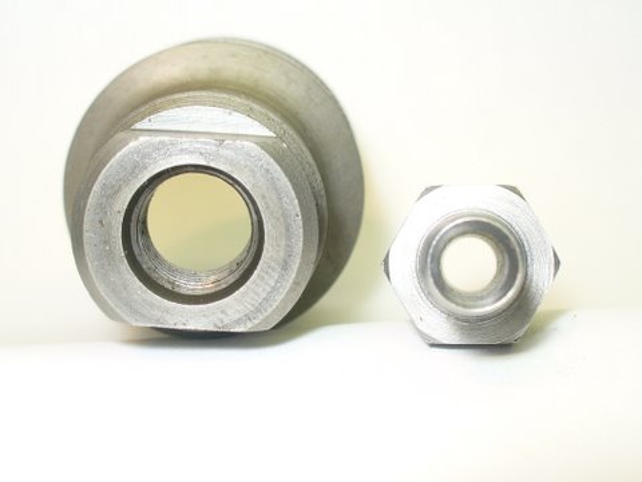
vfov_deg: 29.1
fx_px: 927
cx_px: 321
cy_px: 241
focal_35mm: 50
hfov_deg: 38.2
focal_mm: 6.1
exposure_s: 1/50
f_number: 2.8
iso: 80
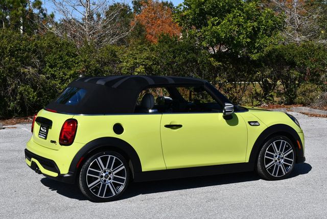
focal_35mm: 68
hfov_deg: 29.6
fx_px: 618
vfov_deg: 20.1
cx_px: 164
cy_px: 110
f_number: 10
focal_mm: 34
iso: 100
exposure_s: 1/400
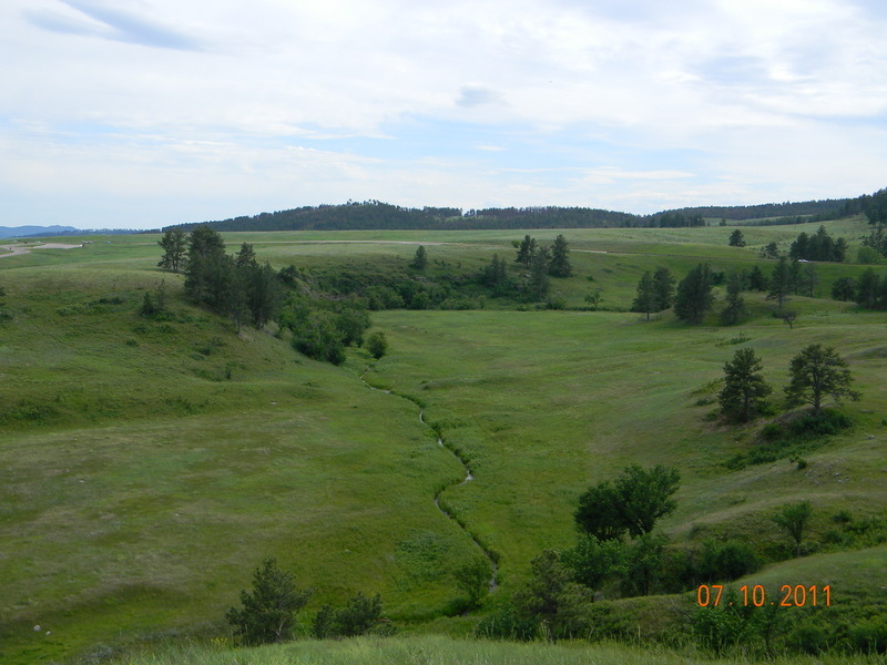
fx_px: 1051
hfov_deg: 45.8
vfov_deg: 35.1
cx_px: 444
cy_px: 332
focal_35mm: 41
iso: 80
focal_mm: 7.3
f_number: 3.8
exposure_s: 1/610
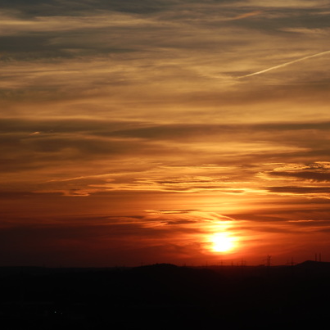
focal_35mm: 166
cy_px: 165
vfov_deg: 10.5
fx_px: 1790
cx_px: 211
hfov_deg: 10.5
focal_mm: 25.1
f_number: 5.4
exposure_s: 1/500
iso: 80
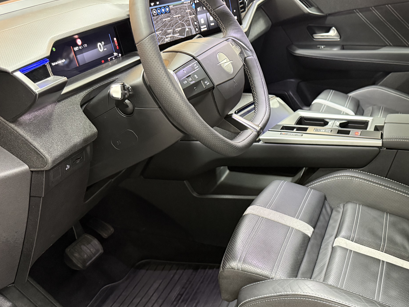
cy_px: 215
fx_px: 437
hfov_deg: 48.7
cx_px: 293
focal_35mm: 37
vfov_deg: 38.1
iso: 640
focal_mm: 6.76
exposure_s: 1/33
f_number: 1.78
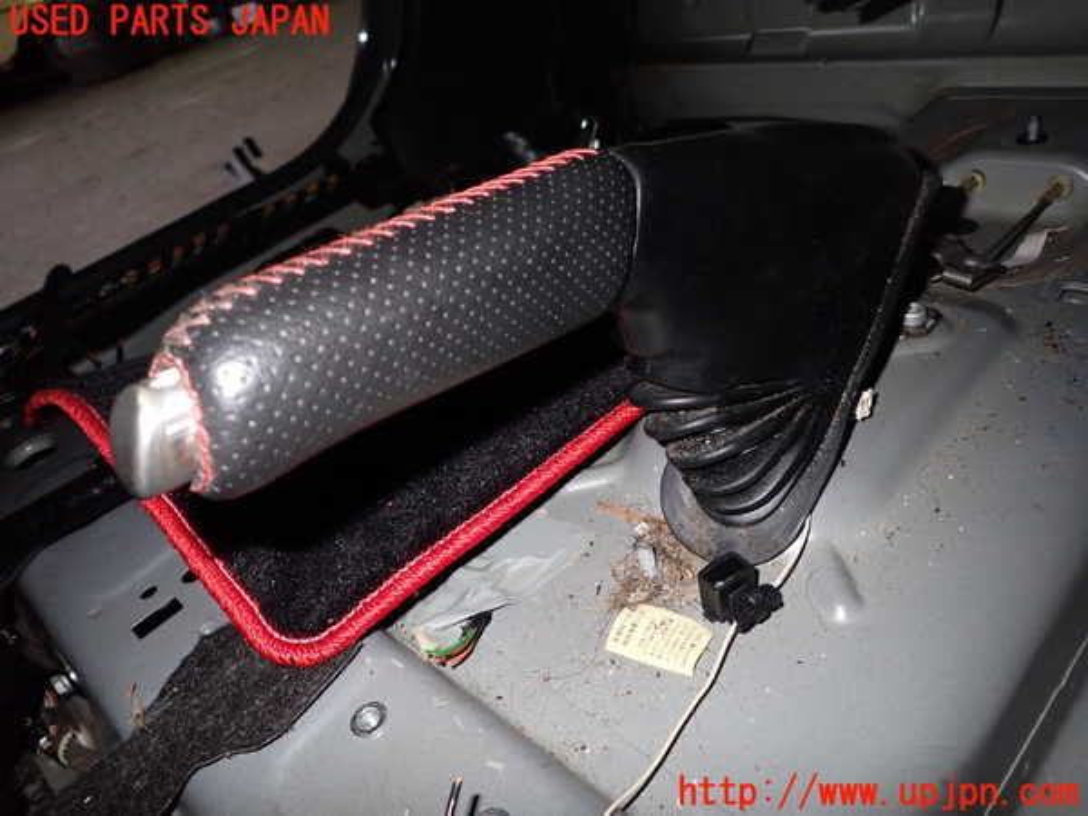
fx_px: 786
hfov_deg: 69.4
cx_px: 544
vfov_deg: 54.9
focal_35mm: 25
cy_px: 408
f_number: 5.6
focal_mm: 4.5
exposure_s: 1/30
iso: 320
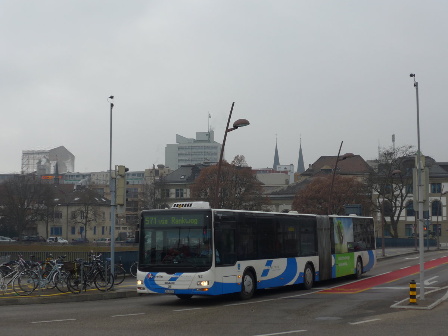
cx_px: 224
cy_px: 168
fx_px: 854
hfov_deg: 29.4
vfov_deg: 22.3
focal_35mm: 66
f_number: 3.9
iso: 80
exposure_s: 1/125
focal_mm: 13.4
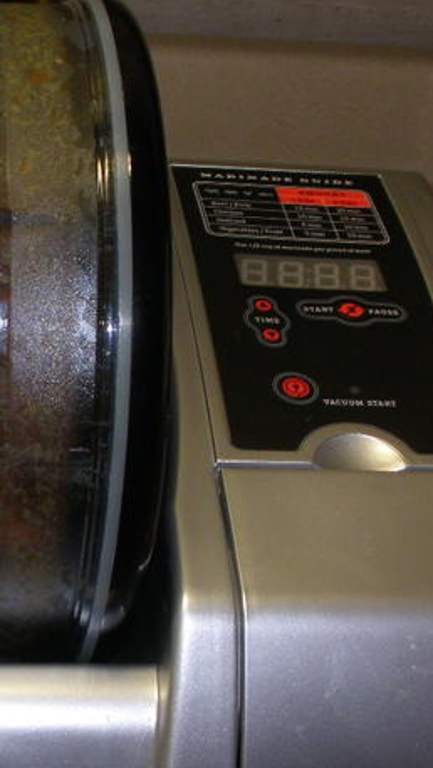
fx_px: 1570
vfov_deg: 27.4
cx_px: -64
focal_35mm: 77
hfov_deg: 15.2
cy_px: 494
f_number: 3.5
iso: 100
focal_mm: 6.3
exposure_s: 1/30
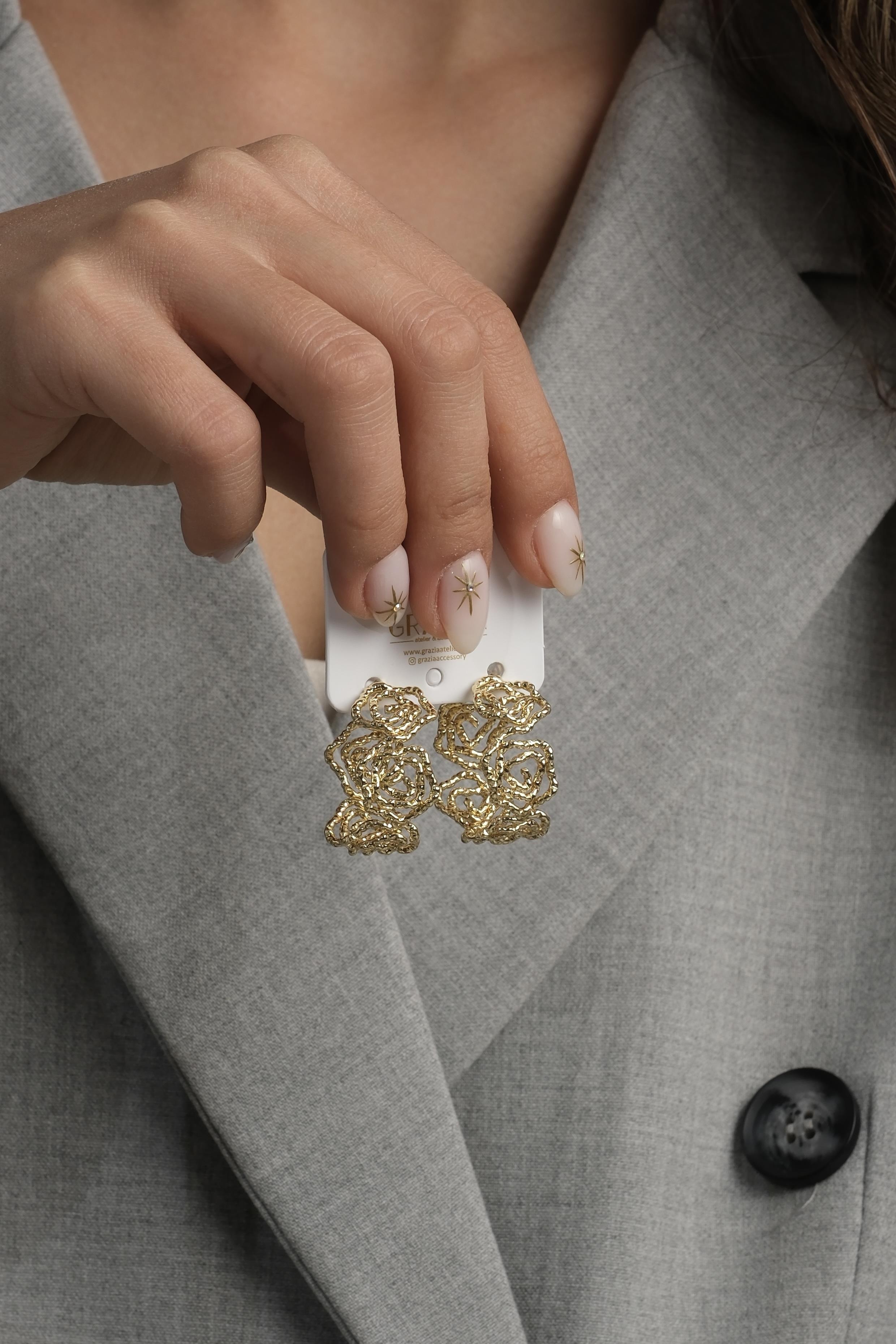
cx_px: 448
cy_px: 672
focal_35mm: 120
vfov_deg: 17.1
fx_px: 4480
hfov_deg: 11.4
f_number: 10
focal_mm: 80
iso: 160
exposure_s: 1/200
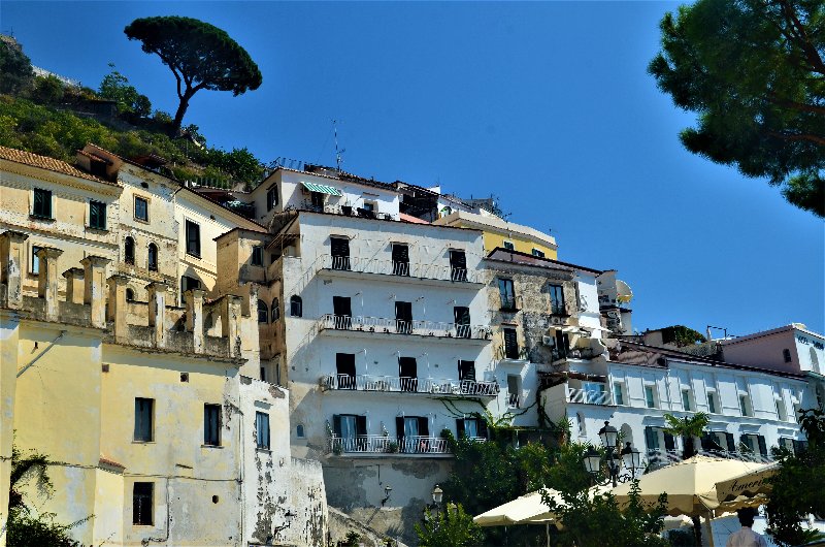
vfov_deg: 26.4
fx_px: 1166
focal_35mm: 51
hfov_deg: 39.0
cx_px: 412
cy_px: 274
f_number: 11
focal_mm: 34
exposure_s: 1/125
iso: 125
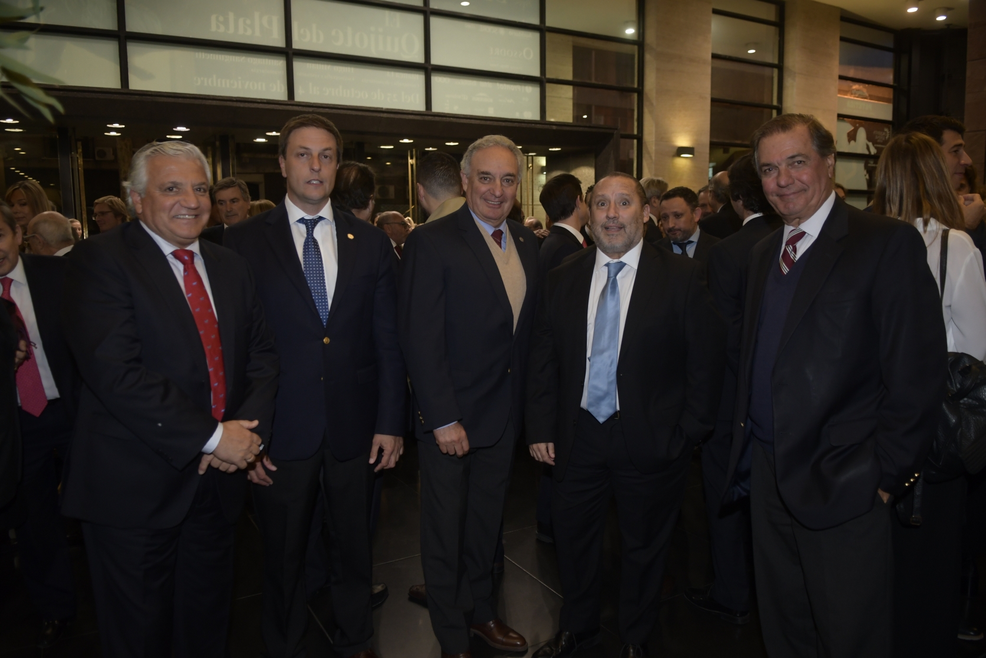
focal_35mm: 26
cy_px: 329
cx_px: 493
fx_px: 698
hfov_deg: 70.4
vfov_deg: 50.4
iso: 800
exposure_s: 1/125
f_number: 2.8
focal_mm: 17
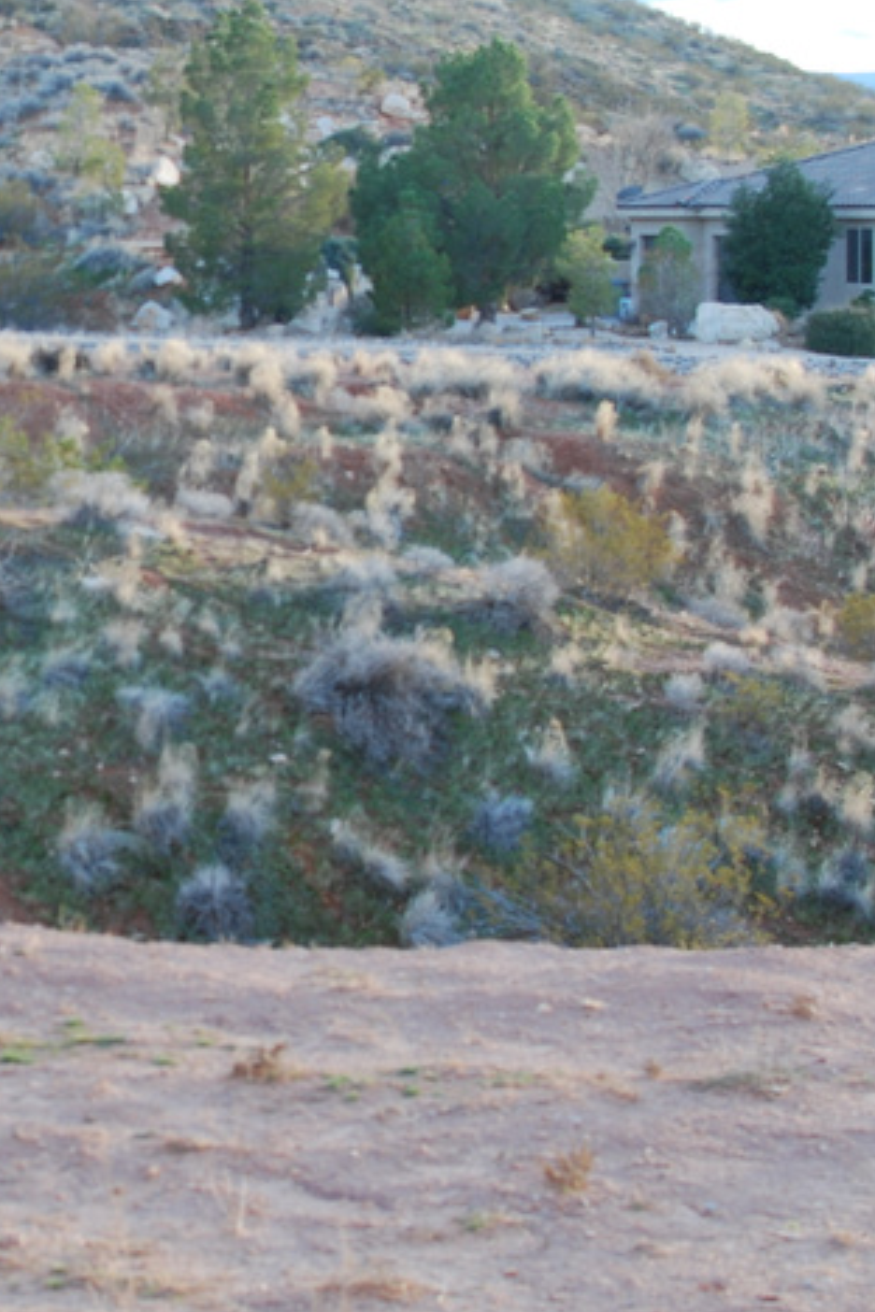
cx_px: -109
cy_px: 551
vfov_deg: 17.8
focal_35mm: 115
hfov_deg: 11.7
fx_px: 4196
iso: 200
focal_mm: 35
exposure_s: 1/80
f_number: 4.5
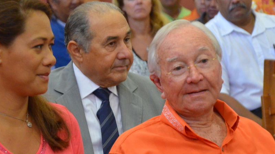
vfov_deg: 7.3
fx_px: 1207
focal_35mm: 166
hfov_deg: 13.0
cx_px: 137
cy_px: 79
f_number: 5.6
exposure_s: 1/125
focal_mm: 105
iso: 3200
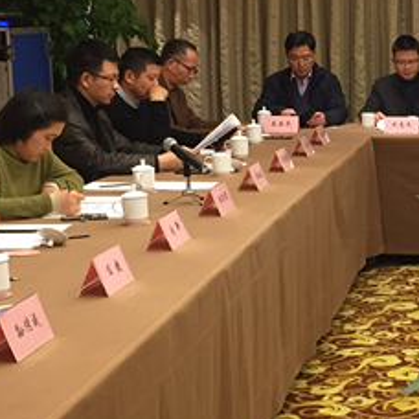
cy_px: 232
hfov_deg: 18.5
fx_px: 1232
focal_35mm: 90
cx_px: 478
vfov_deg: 19.3
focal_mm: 4.15
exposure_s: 1/33
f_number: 2.2
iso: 125
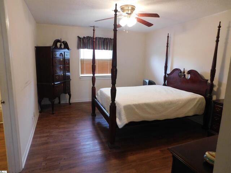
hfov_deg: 73.9
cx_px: 116
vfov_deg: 58.9
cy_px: 86
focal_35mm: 23
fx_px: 153
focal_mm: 4
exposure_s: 1/20
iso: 400
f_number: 3
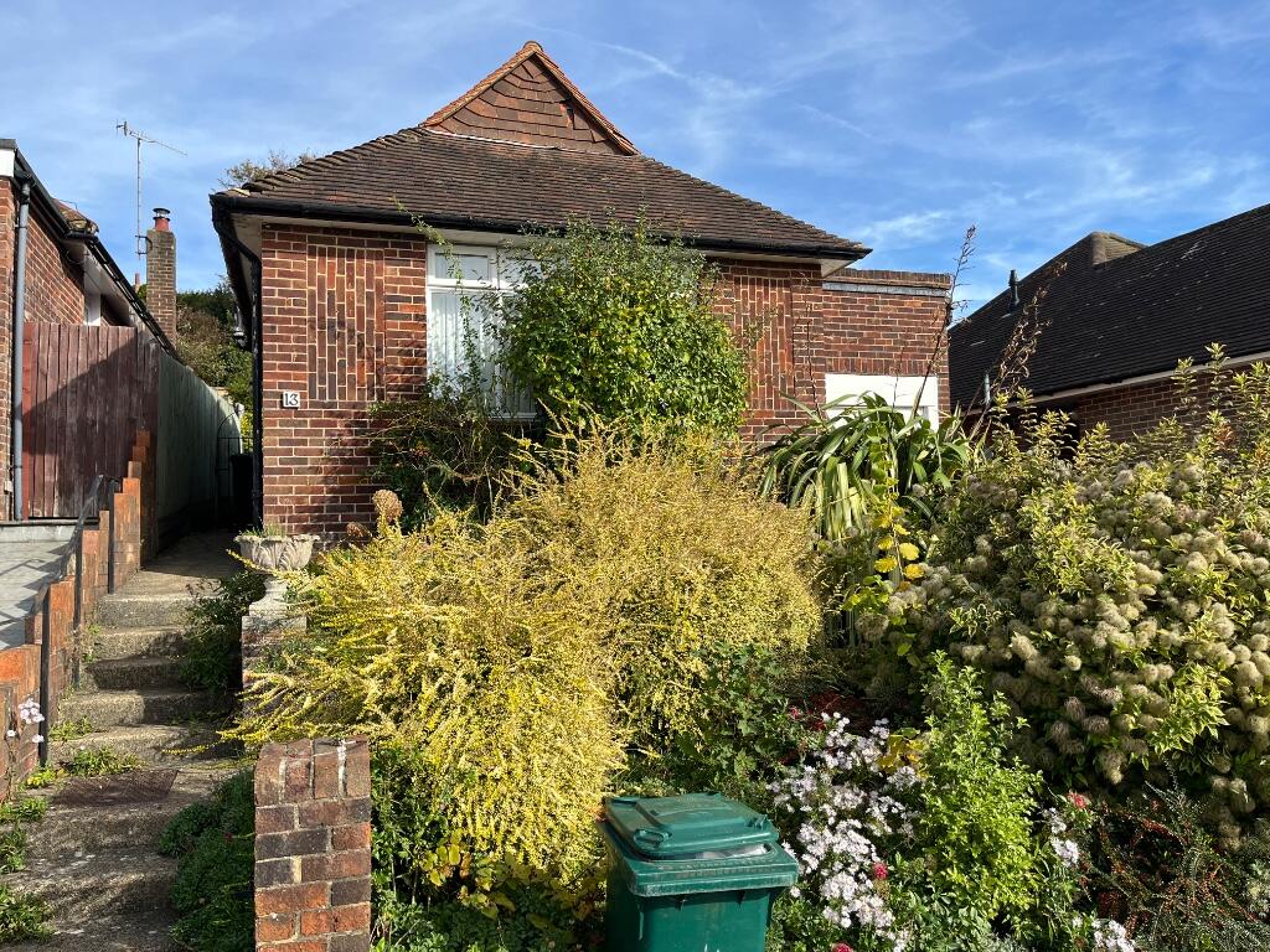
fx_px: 954
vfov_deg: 53.1
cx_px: 635
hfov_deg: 67.3
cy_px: 476
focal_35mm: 26
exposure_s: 1/2309
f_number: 1.6
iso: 50
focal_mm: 5.1
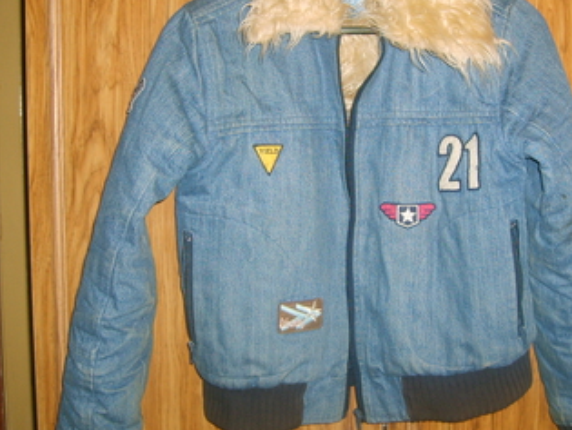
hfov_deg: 38.0
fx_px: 827
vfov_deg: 29.1
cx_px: 350
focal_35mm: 50
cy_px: 180
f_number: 2.8
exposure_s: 1/30
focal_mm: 5.8
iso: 100
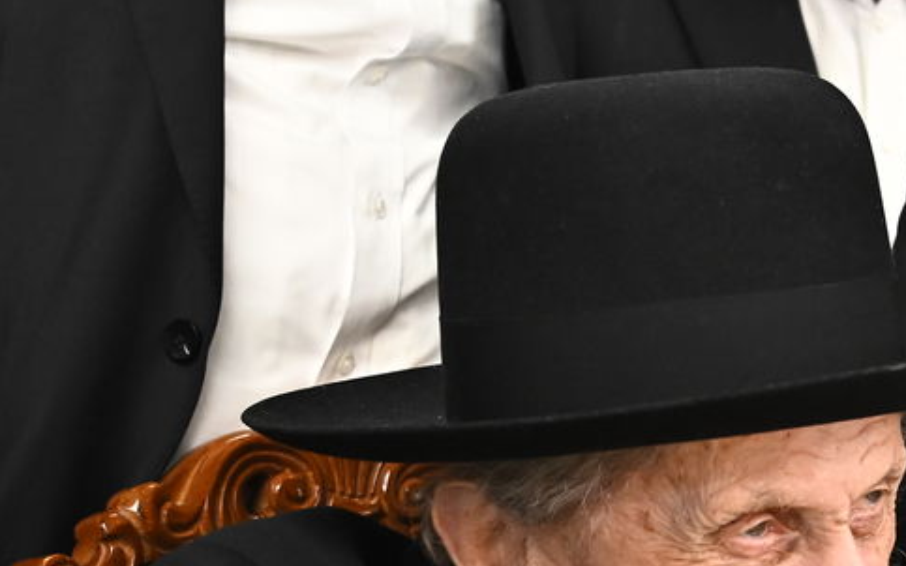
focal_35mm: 118
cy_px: 330
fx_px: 2914
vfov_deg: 11.1
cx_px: 1116
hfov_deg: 16.8
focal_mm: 40
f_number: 5
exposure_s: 1/200
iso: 3200
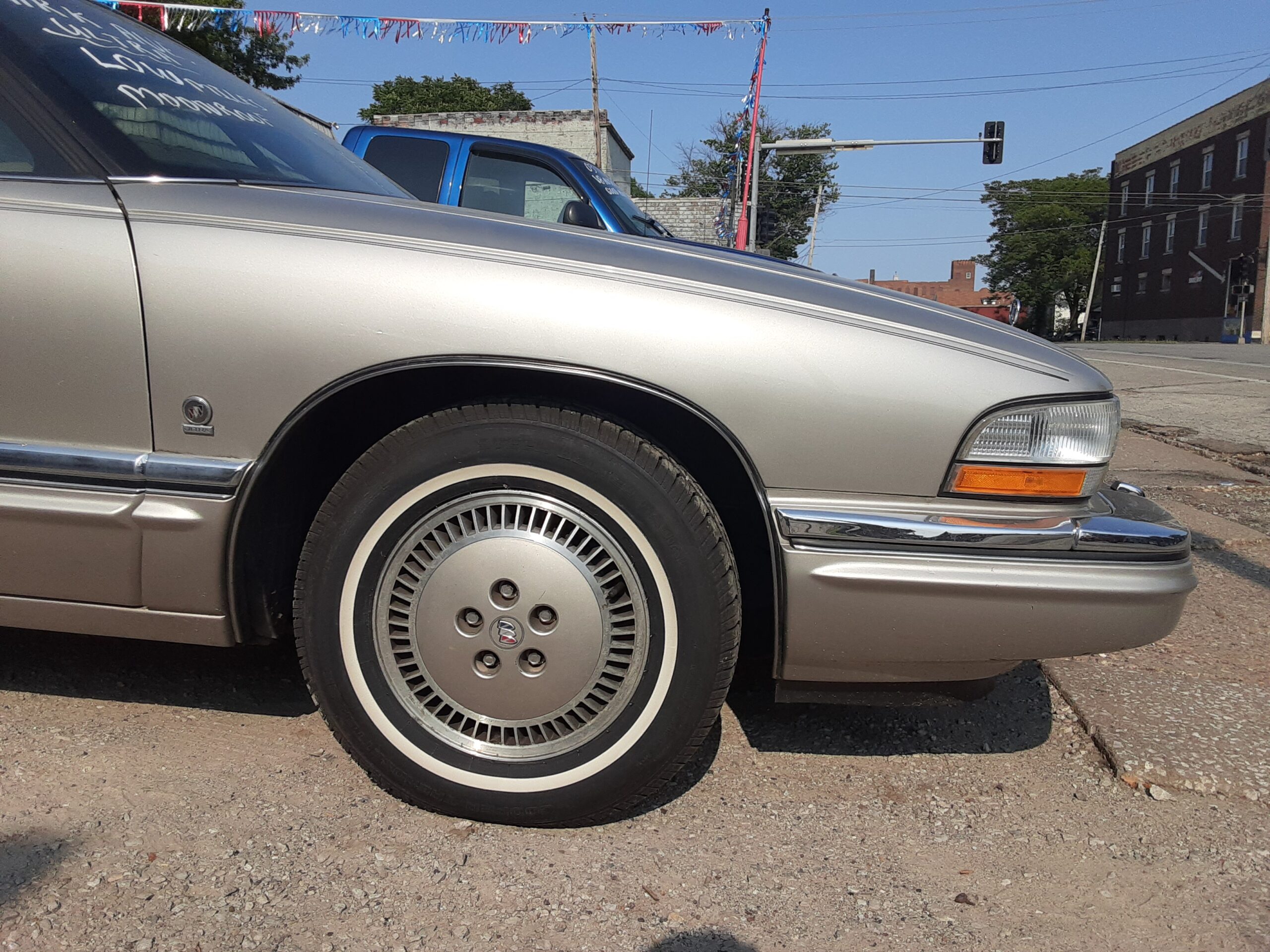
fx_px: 991
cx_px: 635
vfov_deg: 51.4
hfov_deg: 65.3
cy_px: 476
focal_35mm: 27
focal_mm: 2.91
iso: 40
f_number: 1.9
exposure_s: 1/3175
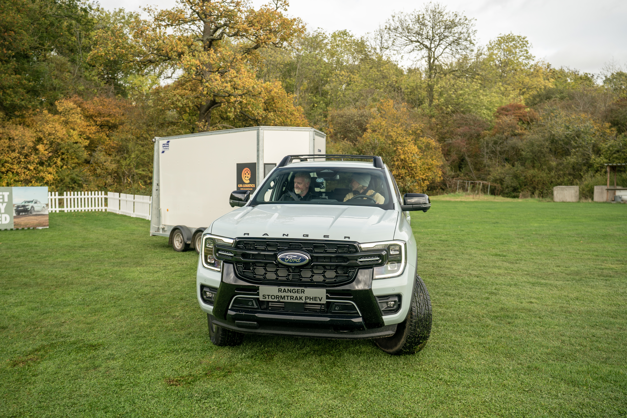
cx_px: 314
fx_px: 540
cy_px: 209
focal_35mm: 31
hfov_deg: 60.3
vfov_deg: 42.3
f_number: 3.2
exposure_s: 1/250
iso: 160
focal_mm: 31
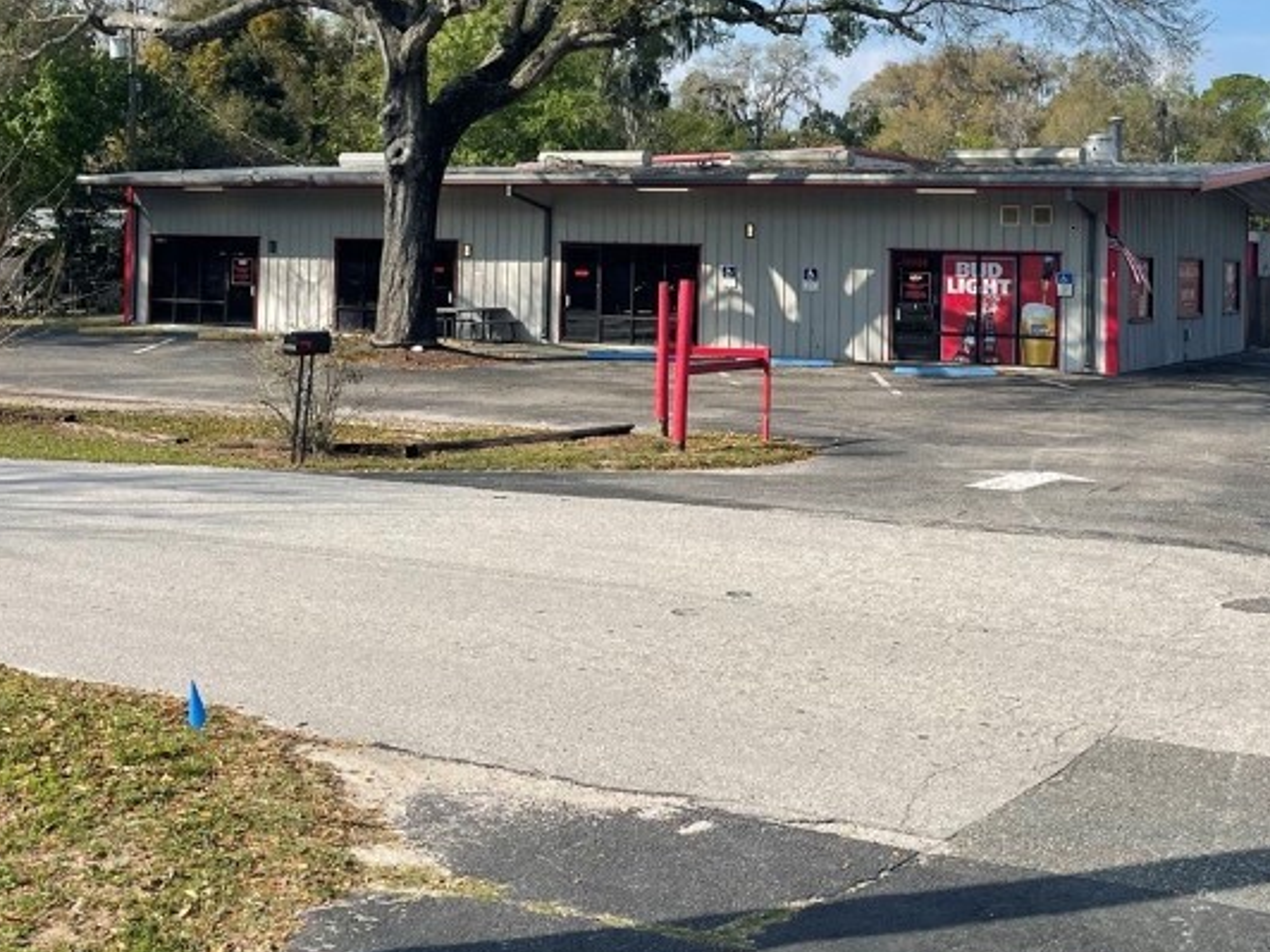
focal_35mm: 50
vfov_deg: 28.5
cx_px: 688
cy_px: 186
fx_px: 1834
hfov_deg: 38.2
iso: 32
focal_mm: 5.1
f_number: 1.6
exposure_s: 1/3257
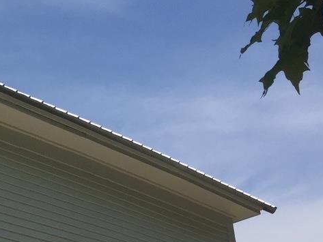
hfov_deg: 17.8
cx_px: -145
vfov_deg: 13.8
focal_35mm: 100
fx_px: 933
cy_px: 372
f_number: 2.2
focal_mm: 4.15
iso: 32
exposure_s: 1/2825
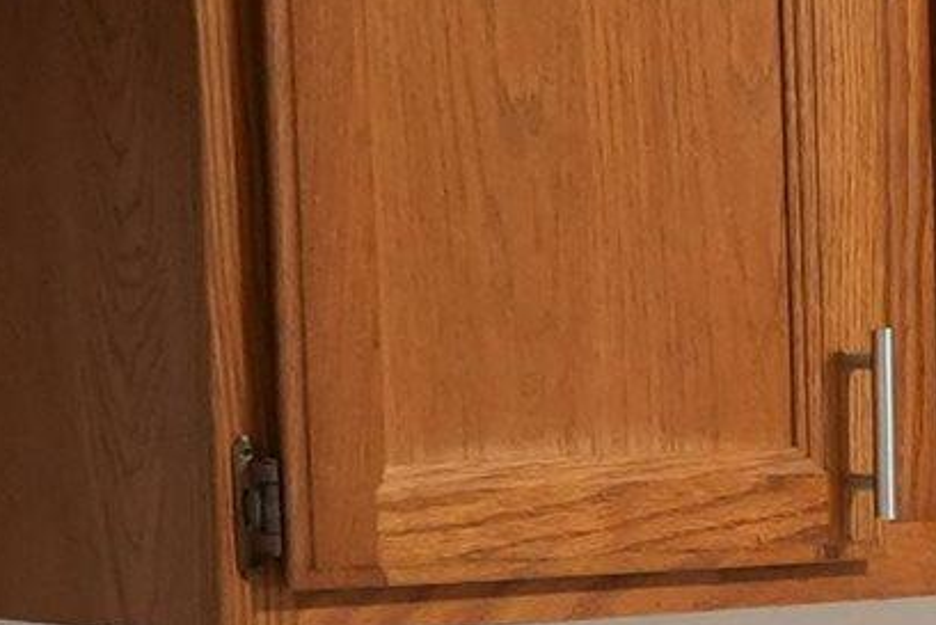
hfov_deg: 8.1
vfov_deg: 6.2
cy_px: 1111
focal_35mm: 218
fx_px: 5670
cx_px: 2769
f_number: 4
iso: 1600
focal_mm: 29
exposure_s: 1/30
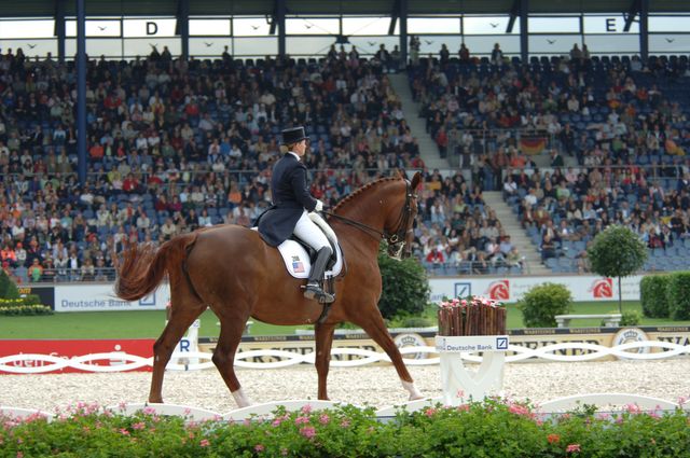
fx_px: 3158
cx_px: 345
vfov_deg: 8.3
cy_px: 229
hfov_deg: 12.5
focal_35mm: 165
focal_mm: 110
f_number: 5.6
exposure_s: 1/500
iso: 200
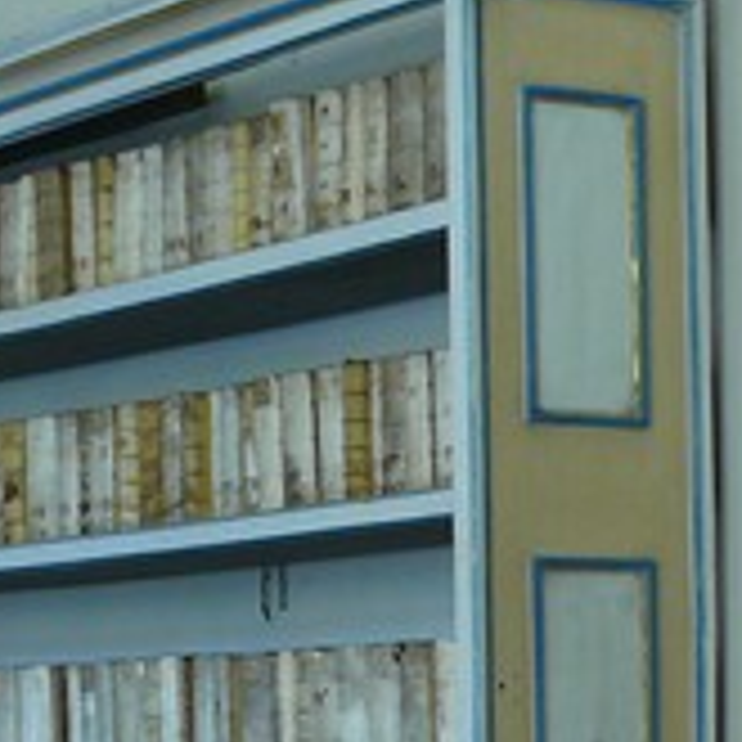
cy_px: 800
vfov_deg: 11.0
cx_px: 504
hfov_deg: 11.1
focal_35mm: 157
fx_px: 3807
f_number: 2.8
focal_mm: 8.3
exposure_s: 1/30
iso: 160
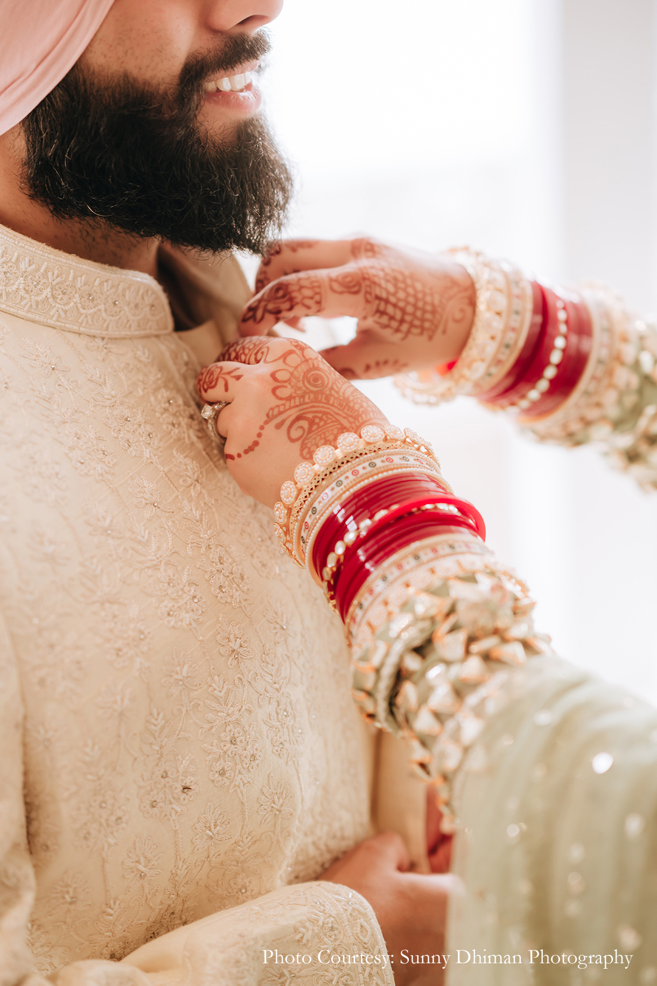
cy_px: 493
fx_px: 2326
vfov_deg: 23.9
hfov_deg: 16.1
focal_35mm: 85
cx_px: 328
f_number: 2
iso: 125
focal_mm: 85
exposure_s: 1/160
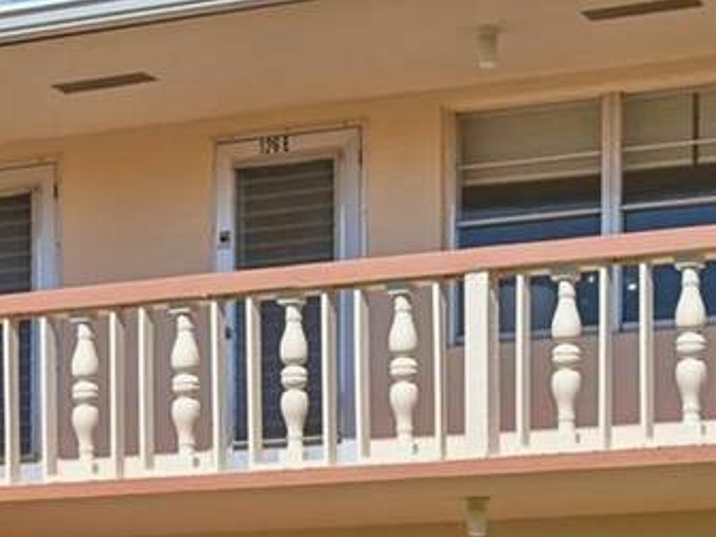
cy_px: 497
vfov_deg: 15.1
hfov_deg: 20.0
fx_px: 2003
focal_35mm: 97
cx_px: 609
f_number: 8
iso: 800
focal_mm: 26.5
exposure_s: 1/3200
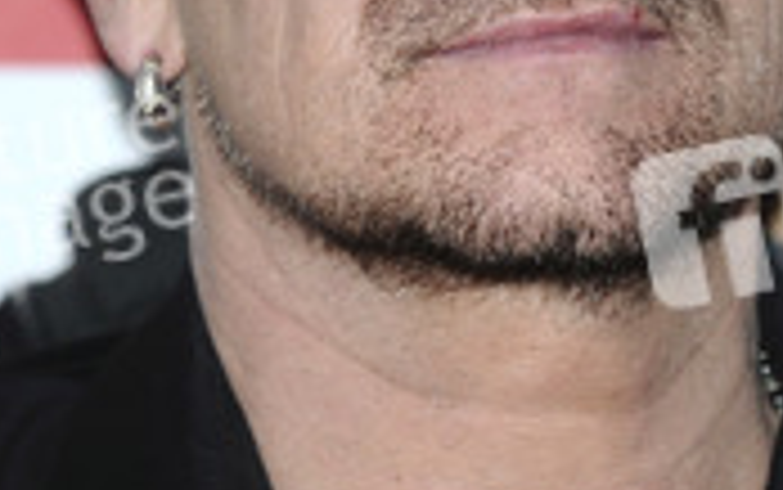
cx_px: 457
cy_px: -22
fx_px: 10894
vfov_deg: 2.6
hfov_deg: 4.1
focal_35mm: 510
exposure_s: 1/200
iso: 320
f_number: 4.5
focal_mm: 145
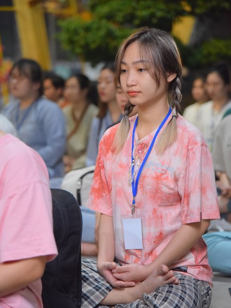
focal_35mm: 120
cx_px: 116
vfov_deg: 16.4
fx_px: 1067
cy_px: 161
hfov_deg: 12.4
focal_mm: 110
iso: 2500
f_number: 4
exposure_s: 1/80
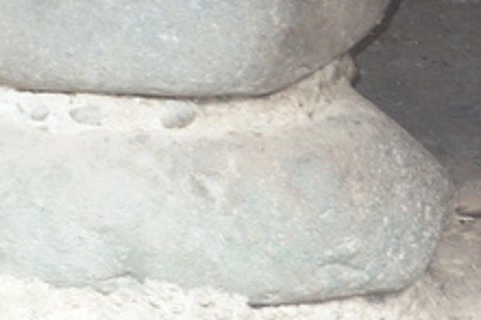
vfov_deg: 3.8
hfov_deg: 5.7
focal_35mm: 358
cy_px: -133
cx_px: 781
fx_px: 4780
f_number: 4.9
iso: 800
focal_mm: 37.1
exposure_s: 1/50
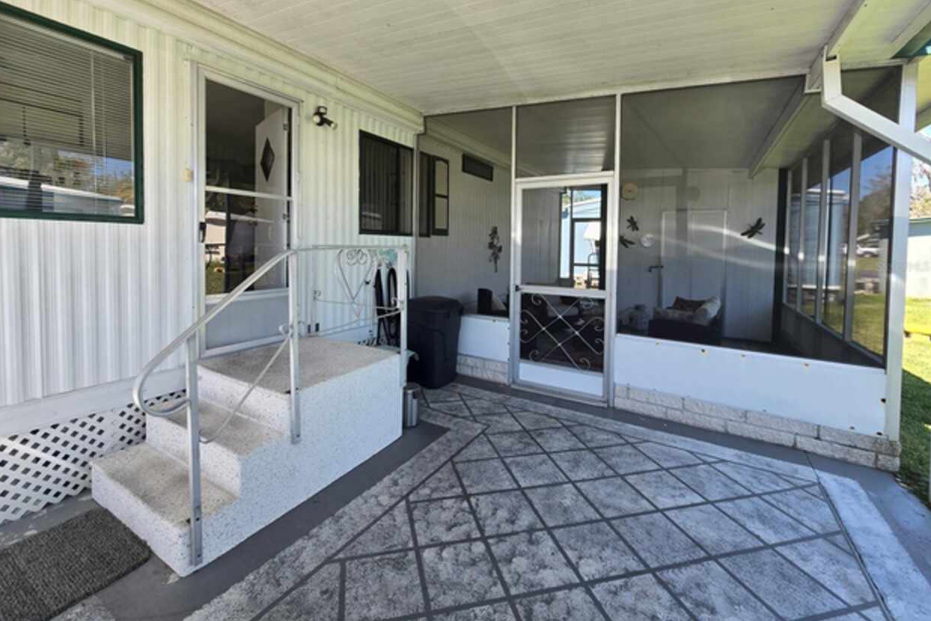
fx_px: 362
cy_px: 266
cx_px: 450
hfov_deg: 104.2
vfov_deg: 80.7
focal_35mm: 14
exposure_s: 1/345
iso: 50
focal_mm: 2.2
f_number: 2.2
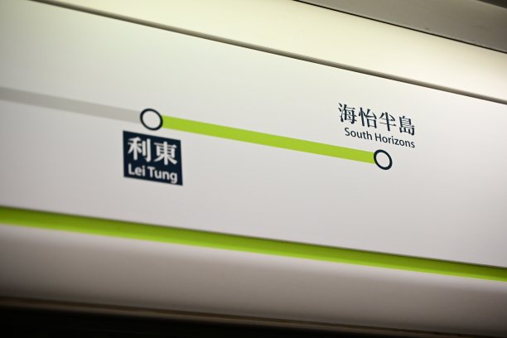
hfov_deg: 29.7
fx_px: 958
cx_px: 254
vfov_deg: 20.0
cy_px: 169
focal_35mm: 68
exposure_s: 1/250
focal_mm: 68
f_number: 2.8
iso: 2500
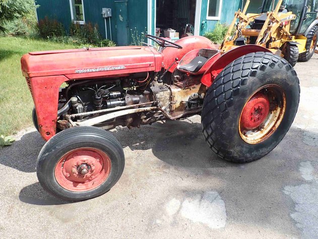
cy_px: 120
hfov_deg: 69.4
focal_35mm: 25
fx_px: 230
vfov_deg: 54.9
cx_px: 159
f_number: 2.8
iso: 100
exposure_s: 1/640
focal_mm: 4.5
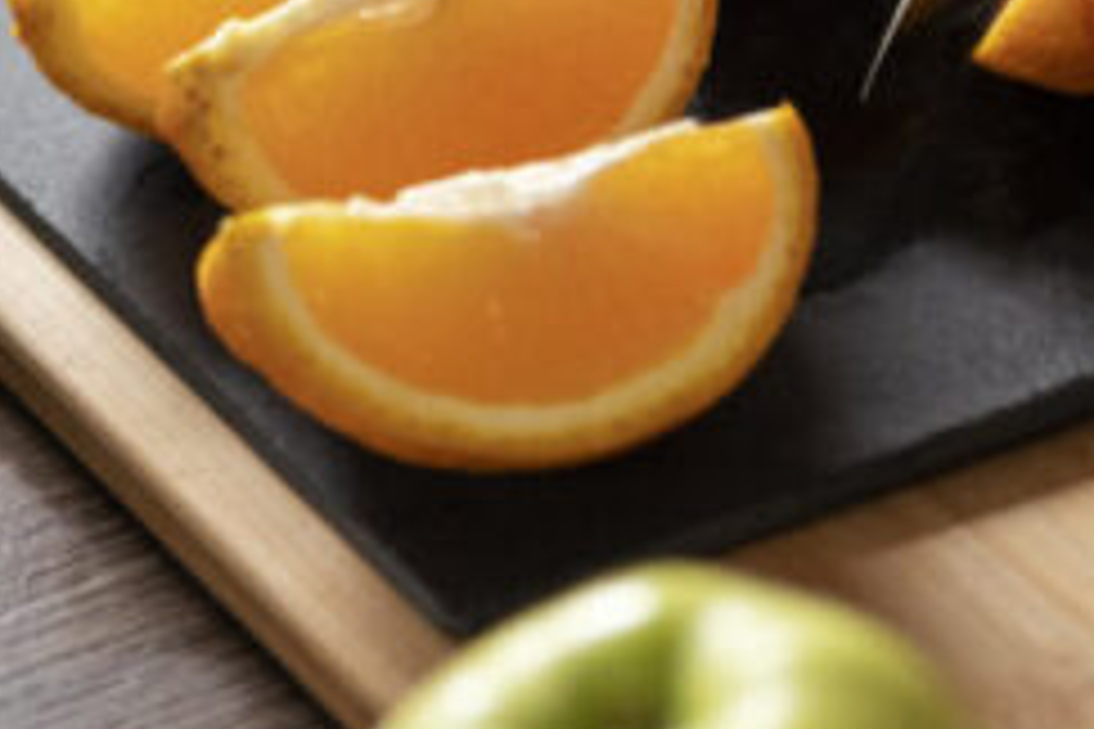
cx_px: 108
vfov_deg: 6.5
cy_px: 97
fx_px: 6412
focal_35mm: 211
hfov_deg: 9.7
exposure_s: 1/320
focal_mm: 50
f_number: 1.8
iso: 640
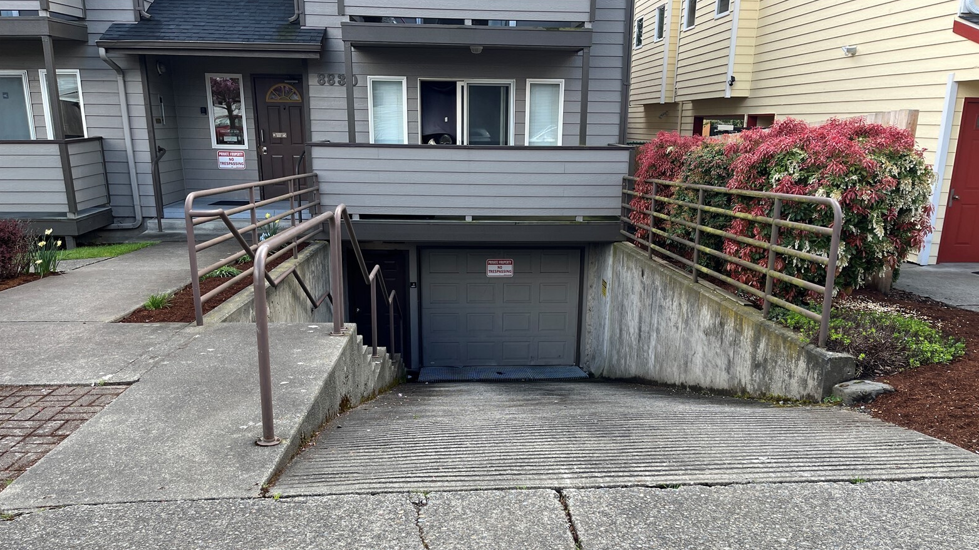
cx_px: 499
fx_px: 753
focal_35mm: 29
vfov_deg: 39.9
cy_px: 340
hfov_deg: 66.1
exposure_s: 1/605
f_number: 1.6
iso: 50
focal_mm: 5.1
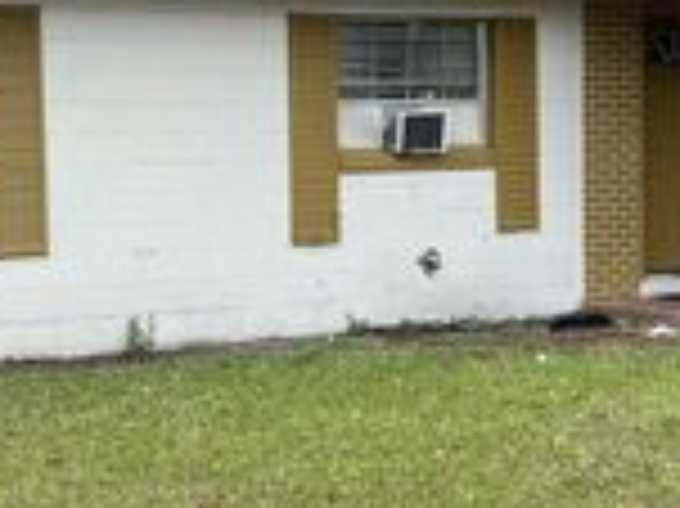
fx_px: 1688
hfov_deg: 22.7
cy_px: 223
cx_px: 266
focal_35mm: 86
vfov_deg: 17.1
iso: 50
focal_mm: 5.7
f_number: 1.5
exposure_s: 1/1209
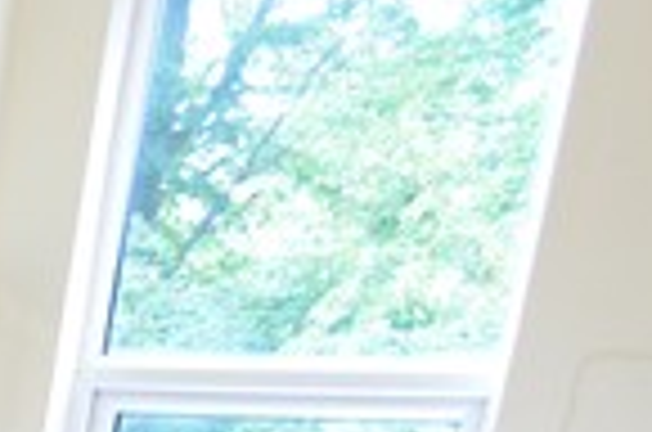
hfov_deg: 14.3
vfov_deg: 10.5
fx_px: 1916
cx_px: -827
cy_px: 1125
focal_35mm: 106
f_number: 4.5
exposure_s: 1/60
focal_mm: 10
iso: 1000
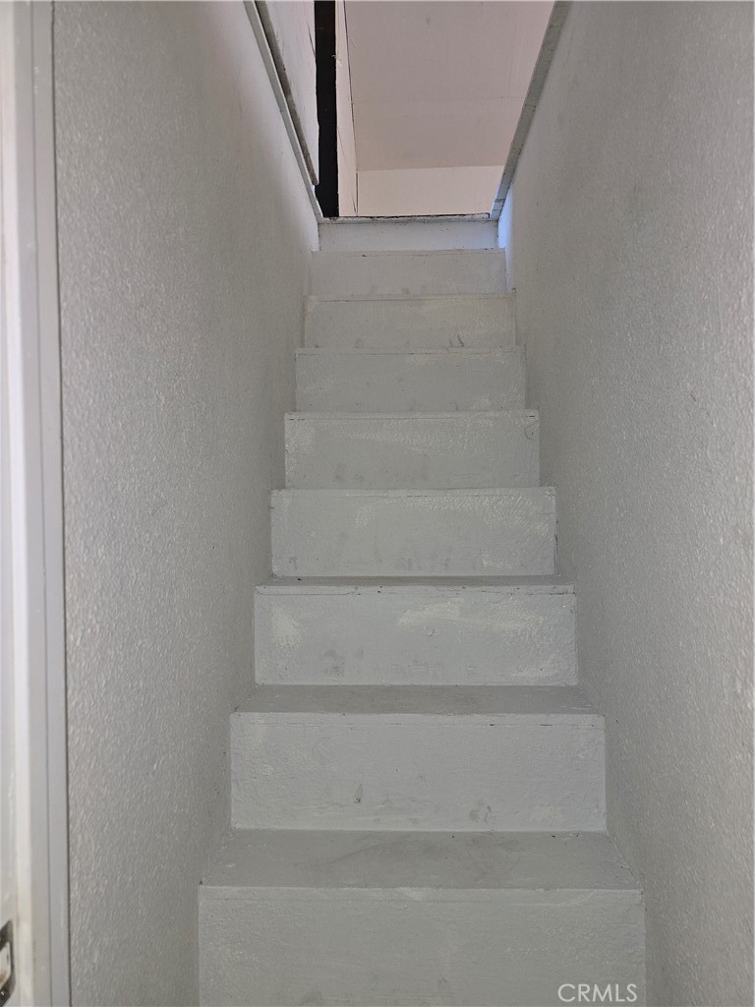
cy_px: 504
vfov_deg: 73.9
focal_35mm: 23
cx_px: 378
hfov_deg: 58.9
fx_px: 669
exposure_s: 1/60
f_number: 1.7
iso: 80
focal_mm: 6.3
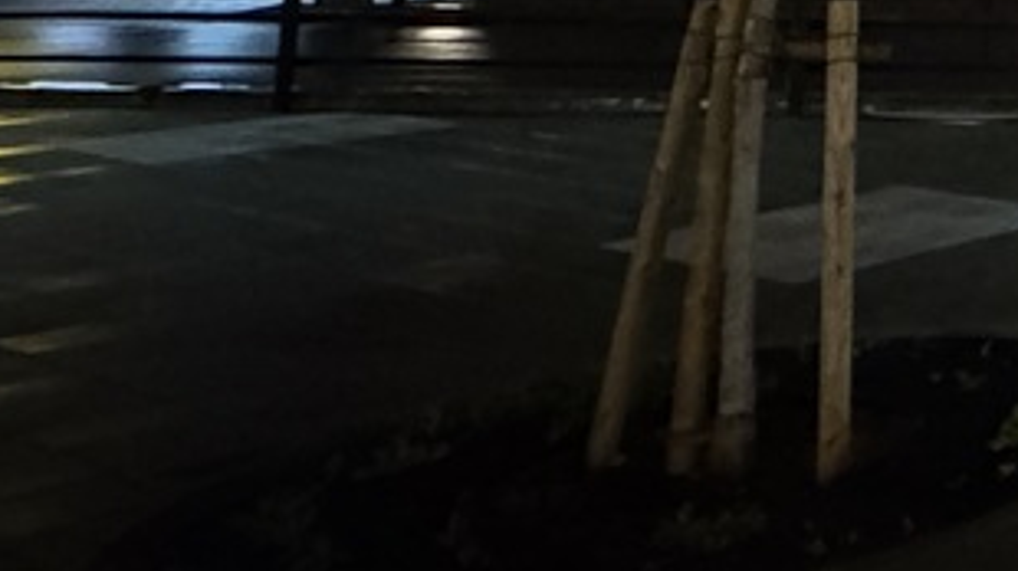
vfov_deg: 18.5
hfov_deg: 20.6
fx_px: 1592
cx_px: 1934
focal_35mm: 59
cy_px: -236
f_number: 2.2
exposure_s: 1/40
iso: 1250
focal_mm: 2.22
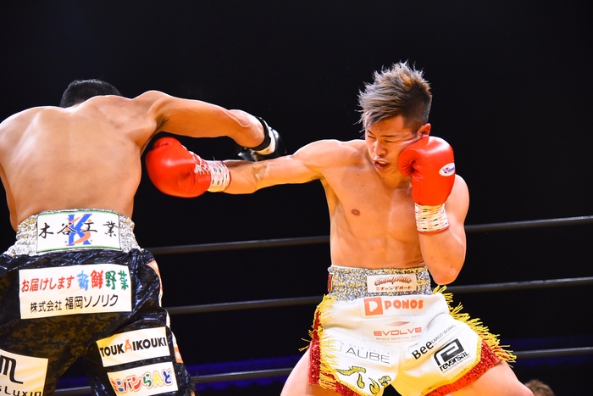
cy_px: 198
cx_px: 296
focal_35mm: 66
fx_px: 1087
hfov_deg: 30.5
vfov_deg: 20.6
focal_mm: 66
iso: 5000
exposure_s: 1/1000
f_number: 4
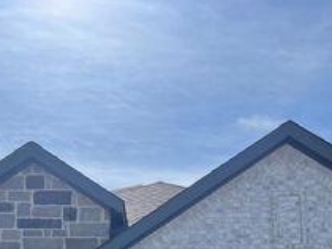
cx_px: 145
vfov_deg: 22.1
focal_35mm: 62
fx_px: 594
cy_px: 283
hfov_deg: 31.2
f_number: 1.5
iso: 50
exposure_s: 1/7463
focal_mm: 5.7
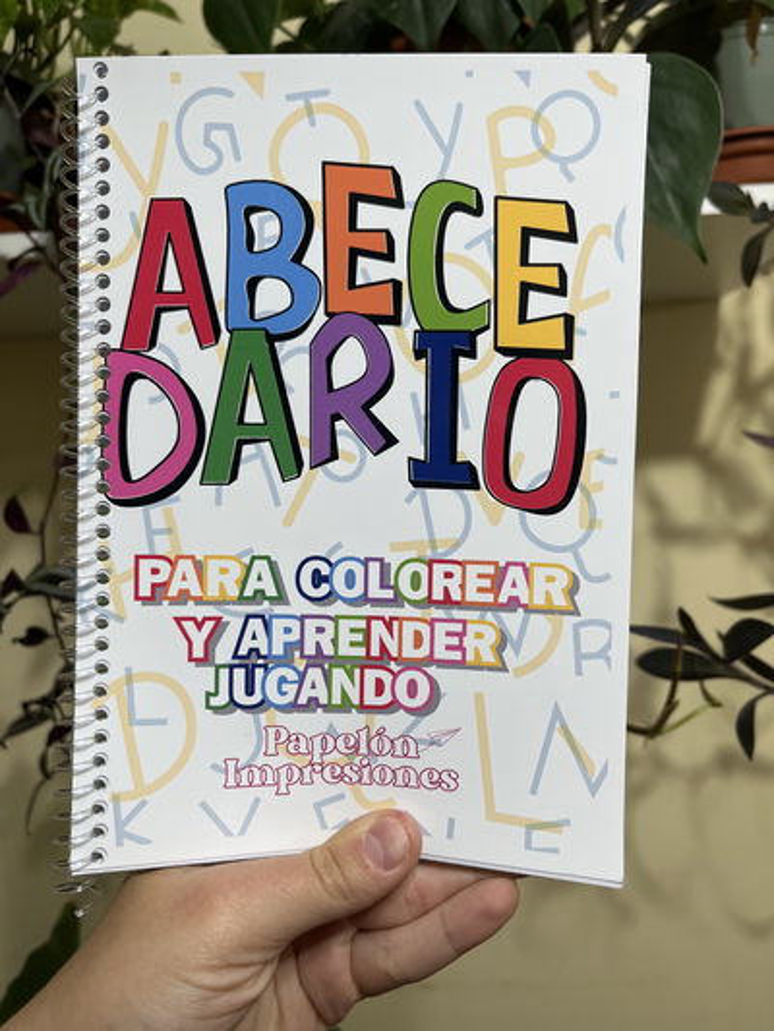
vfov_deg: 67.3
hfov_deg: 53.1
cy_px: 516
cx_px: 387
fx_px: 775
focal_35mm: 26
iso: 80
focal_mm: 5.1
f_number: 1.6
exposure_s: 1/100
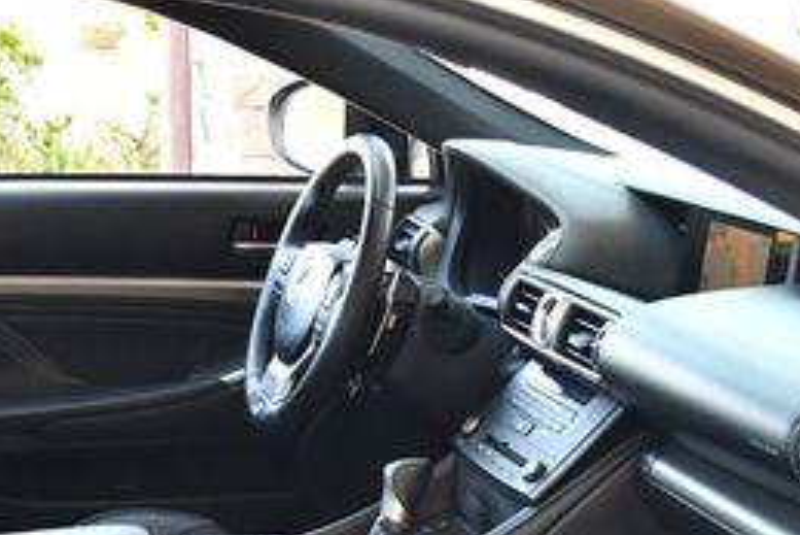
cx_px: 219
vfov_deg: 14.9
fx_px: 1979
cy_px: 628
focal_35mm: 89
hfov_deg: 22.7
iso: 800
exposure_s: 1/125
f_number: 3.5
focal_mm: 18
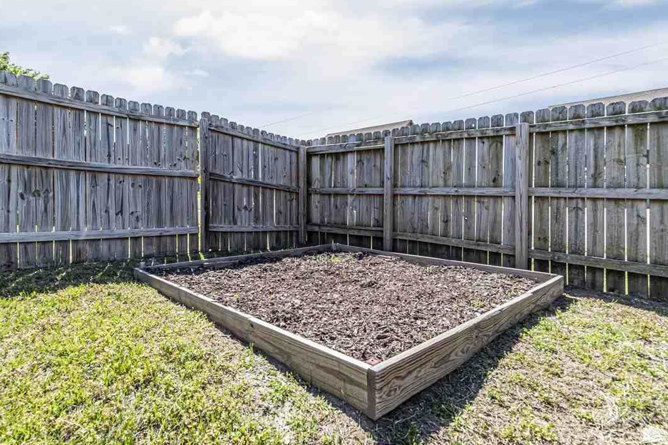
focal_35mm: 18
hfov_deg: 89.6
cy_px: 207
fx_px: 334
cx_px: 292
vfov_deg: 67.3
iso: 100
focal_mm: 10
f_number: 8
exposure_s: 1/200
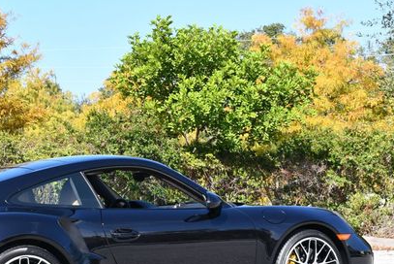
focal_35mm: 110
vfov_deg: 12.4
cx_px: 85
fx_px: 1205
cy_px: 190
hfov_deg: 18.4
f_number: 8
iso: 180
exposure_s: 1/250
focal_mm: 35
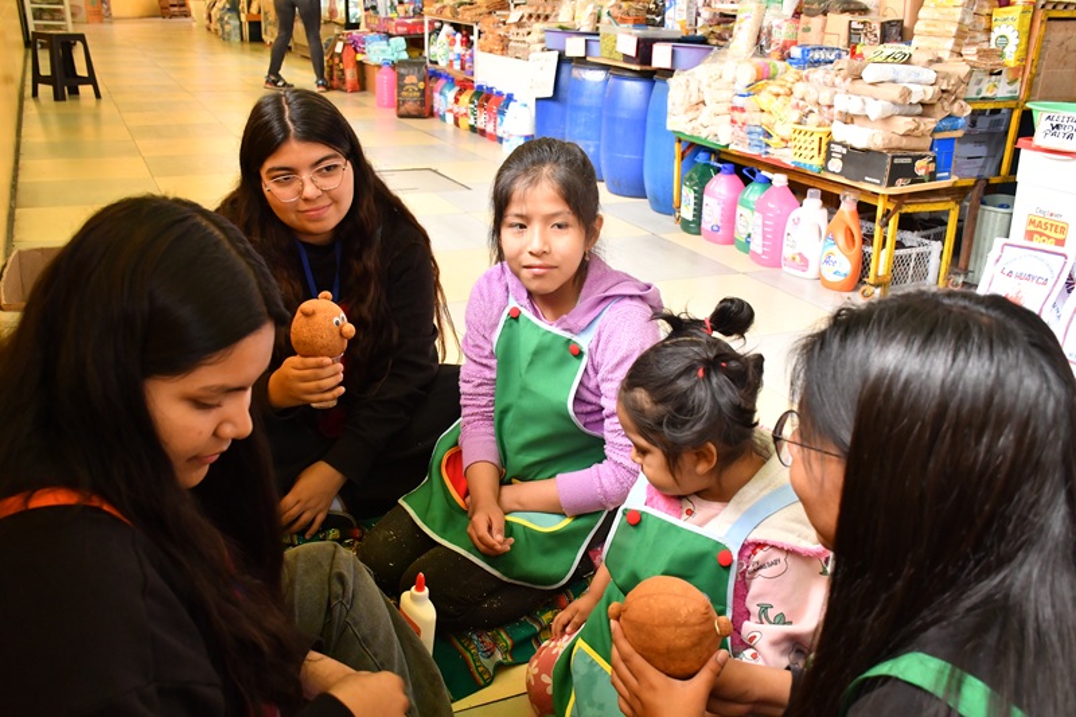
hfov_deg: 57.2
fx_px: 986
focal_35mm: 33
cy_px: 358
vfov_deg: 40.0
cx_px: 538
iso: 1400
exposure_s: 1/160
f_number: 5.6
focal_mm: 22
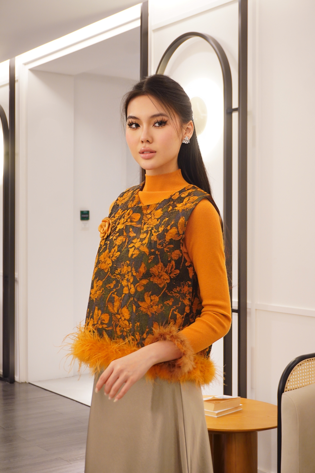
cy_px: 236
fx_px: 730
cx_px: 158
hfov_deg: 24.4
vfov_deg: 36.0
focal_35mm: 56
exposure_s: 1/10
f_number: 5.6
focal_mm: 37
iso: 500
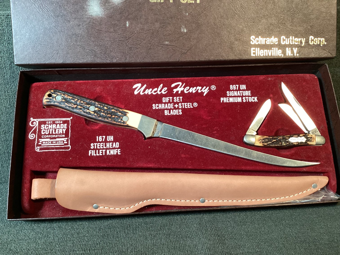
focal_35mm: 31
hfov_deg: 58.3
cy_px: 128
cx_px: 170
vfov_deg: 45.4
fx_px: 305
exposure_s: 1/50
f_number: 2.4
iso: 250
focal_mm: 3.3
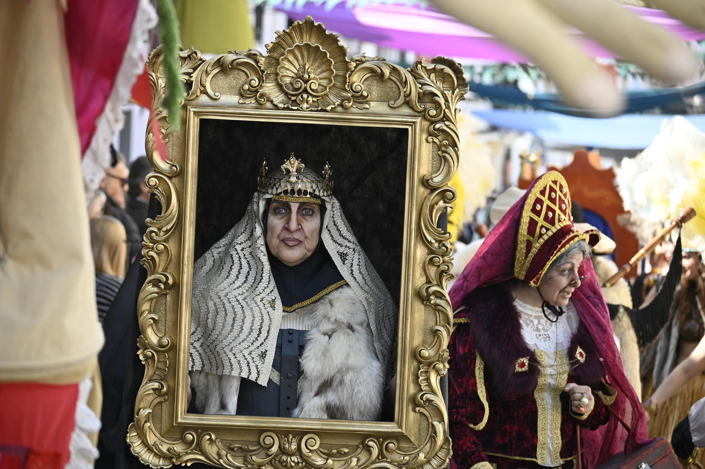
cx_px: 352
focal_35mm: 180
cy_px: 234
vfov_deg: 7.6
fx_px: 3524
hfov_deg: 11.4
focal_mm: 120
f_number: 5.6
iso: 400
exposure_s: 1/500
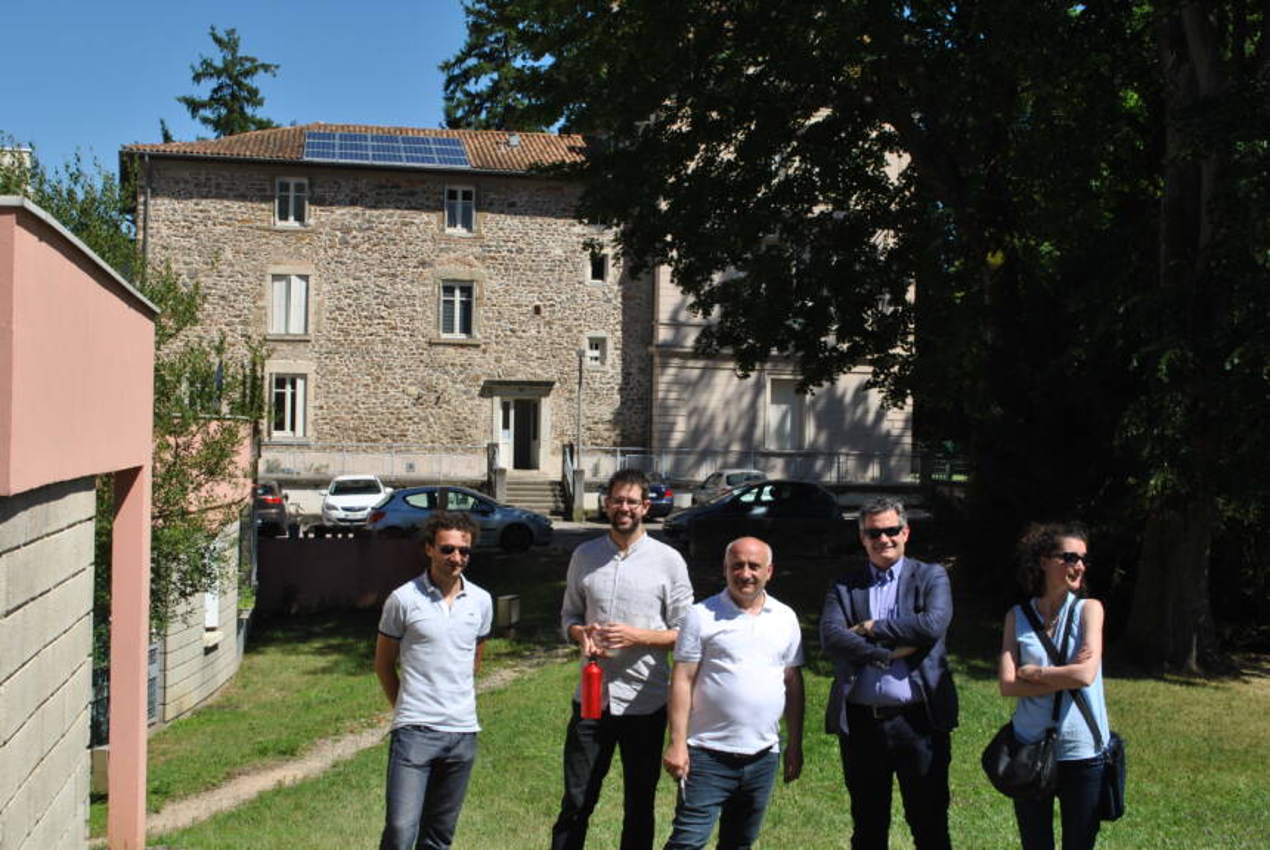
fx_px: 1696
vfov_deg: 28.2
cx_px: 635
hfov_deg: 41.1
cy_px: 425
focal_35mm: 48
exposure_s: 1/200
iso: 100
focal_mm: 32
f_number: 10
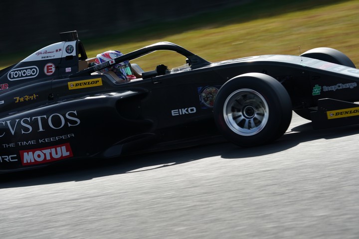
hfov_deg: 6.0
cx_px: 180
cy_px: 120
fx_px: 3430
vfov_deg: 4.0
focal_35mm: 344
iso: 200
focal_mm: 344
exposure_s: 1/320
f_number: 11
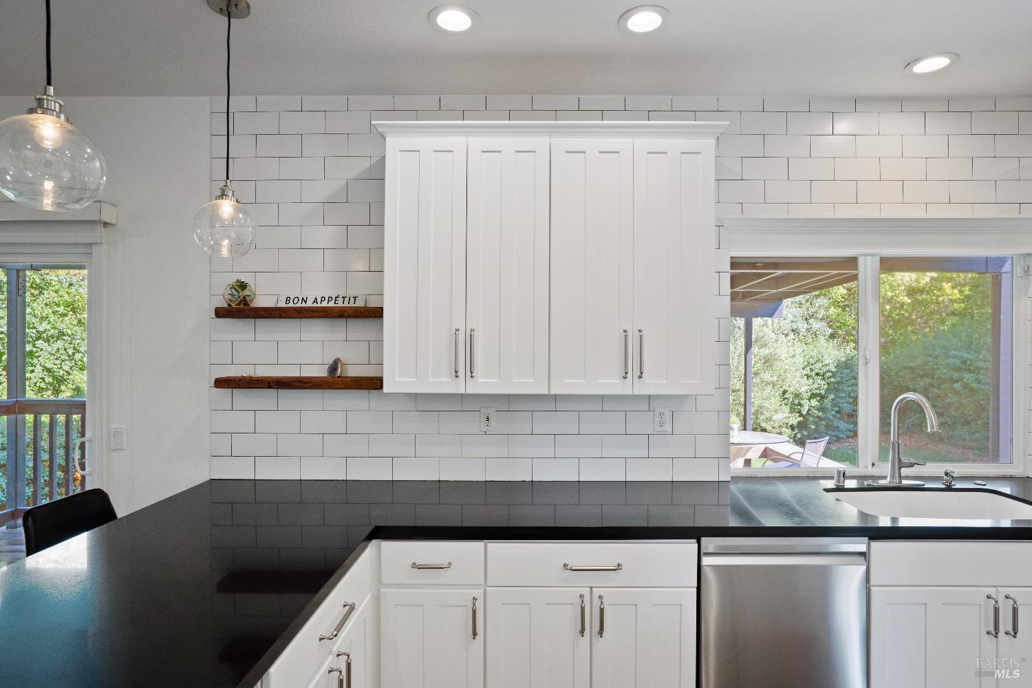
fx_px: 545
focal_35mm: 19
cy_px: 344
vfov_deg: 64.6
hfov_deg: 86.9
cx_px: 516
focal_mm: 19
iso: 160
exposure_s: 1/13
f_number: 7.1
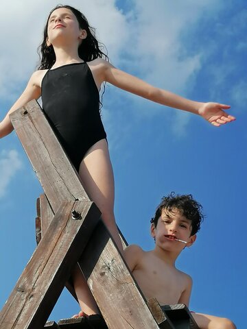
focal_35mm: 88
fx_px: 837
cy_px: 164
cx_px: 124
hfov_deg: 16.8
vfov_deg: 22.3
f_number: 1.8
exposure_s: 1/1876
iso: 50
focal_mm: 4.75
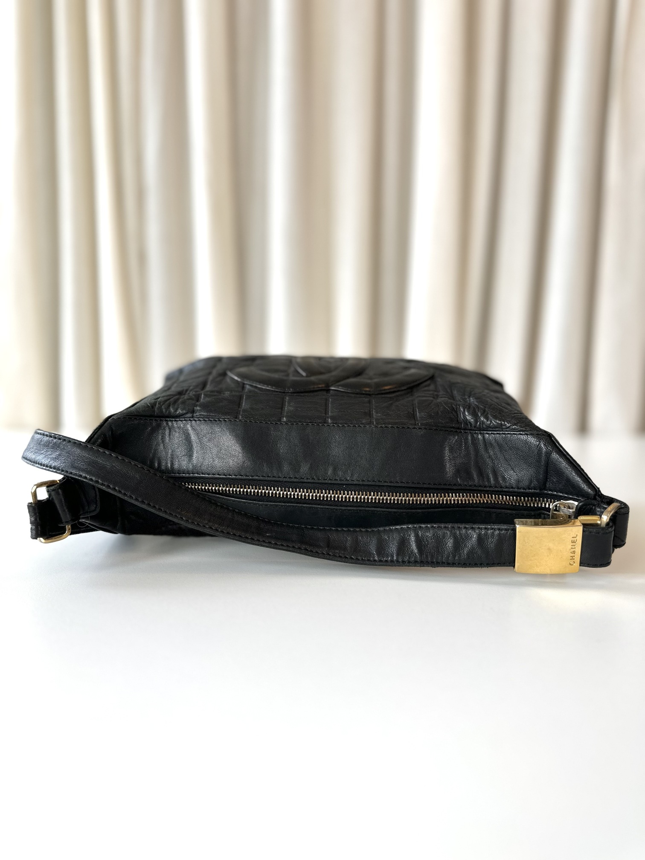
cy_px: 430
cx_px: 322
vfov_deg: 71.6
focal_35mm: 24
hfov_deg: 56.8
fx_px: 596
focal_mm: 6.86
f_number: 1.78
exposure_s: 1/100
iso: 64
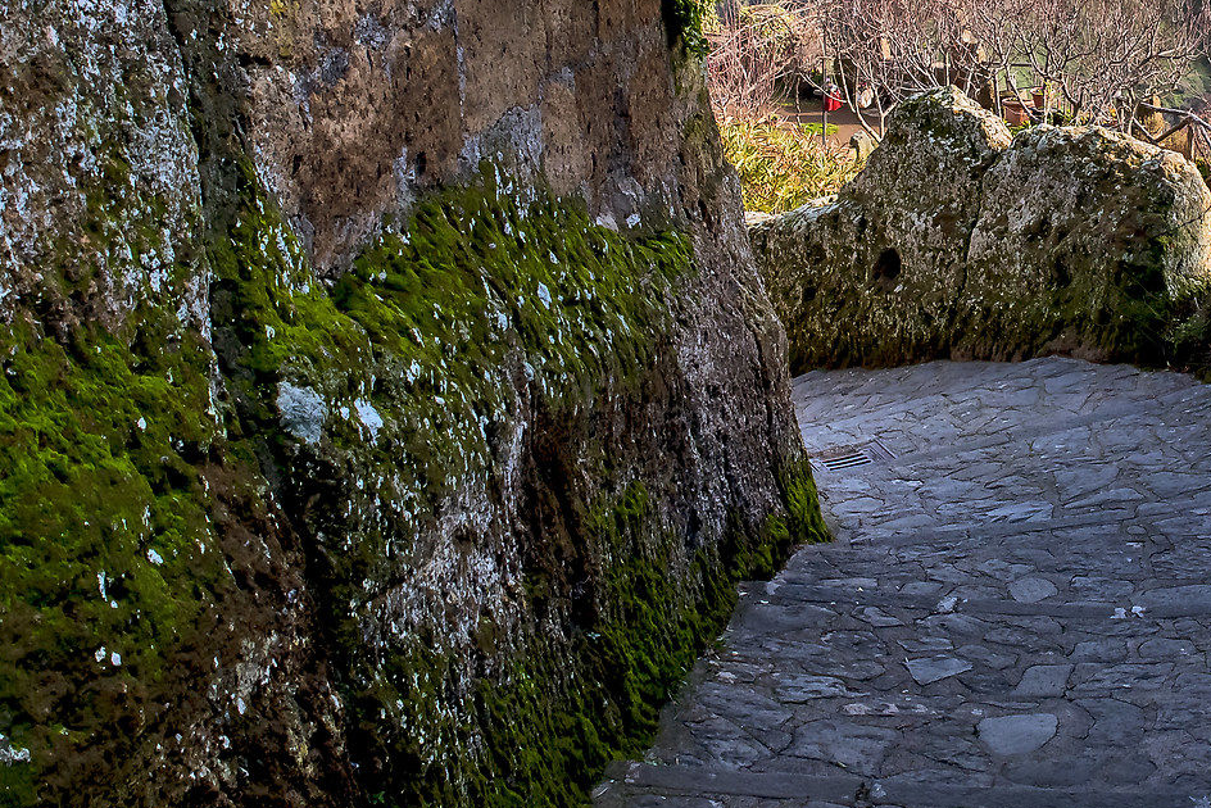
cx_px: 1085
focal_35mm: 61
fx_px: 2052
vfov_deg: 21.9
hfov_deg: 31.4
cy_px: 118
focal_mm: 24
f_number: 10
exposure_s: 1/160
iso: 400
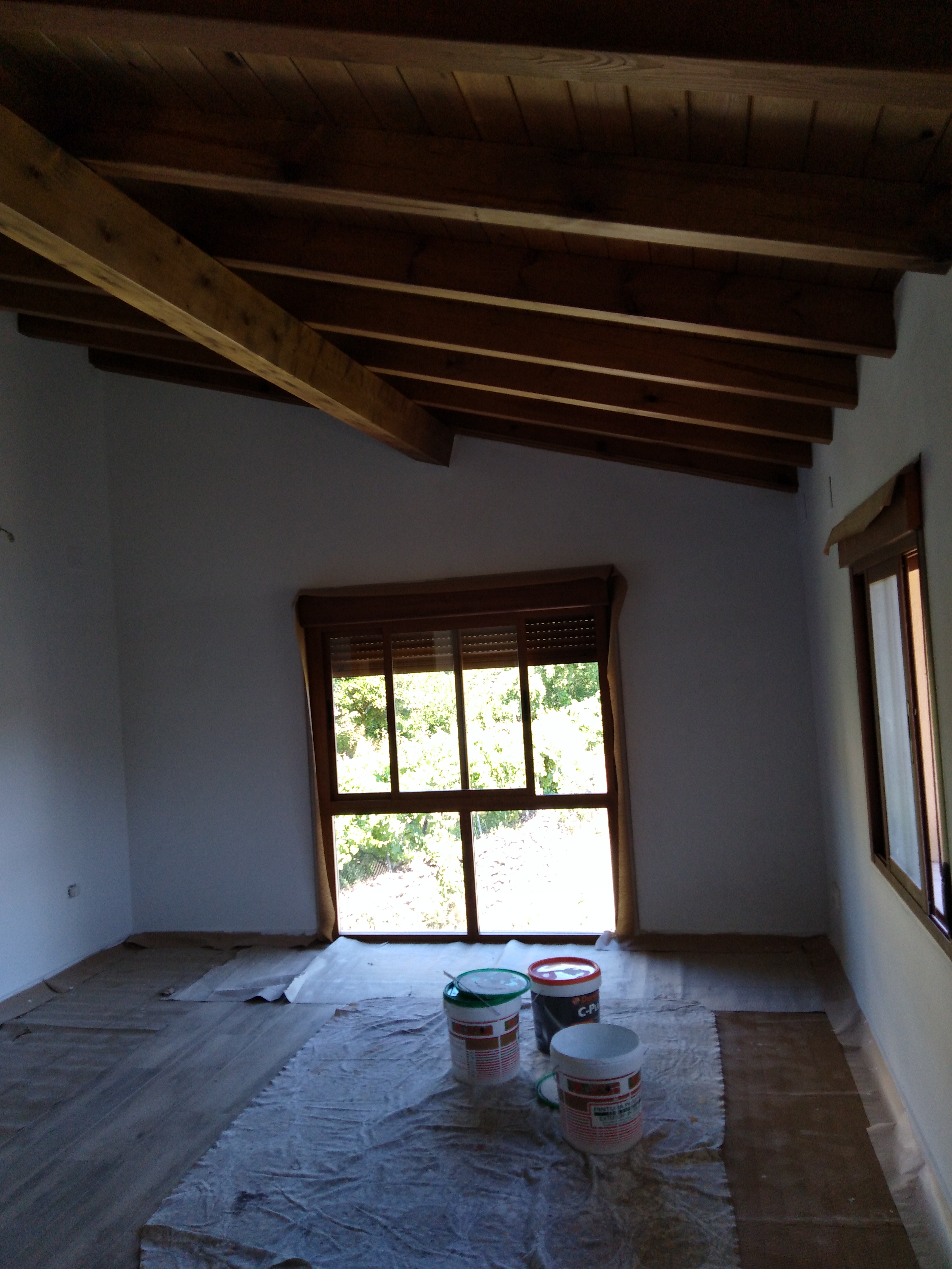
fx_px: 953
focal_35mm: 26
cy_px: 634
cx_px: 476
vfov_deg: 67.3
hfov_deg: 53.1
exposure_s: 1/60
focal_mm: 3.46
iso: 137
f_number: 2.2
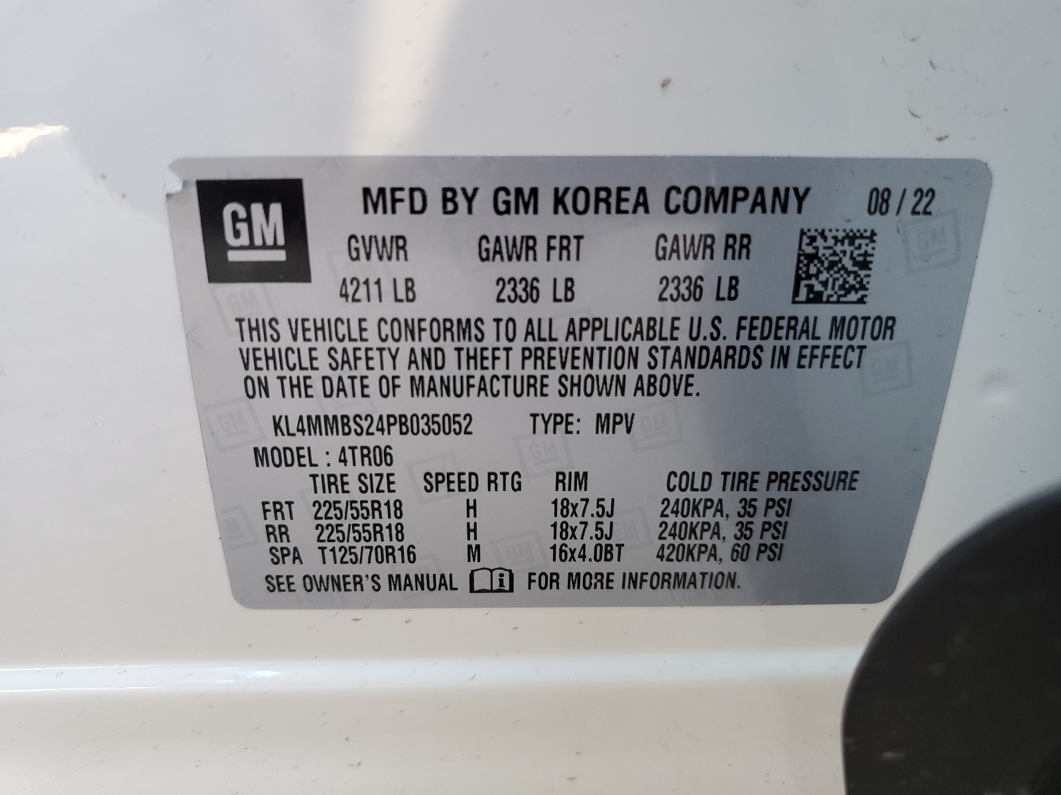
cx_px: 530
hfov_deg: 67.3
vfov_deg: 53.1
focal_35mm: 26
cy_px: 398
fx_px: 797
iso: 57
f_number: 1.5
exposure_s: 1/60.2
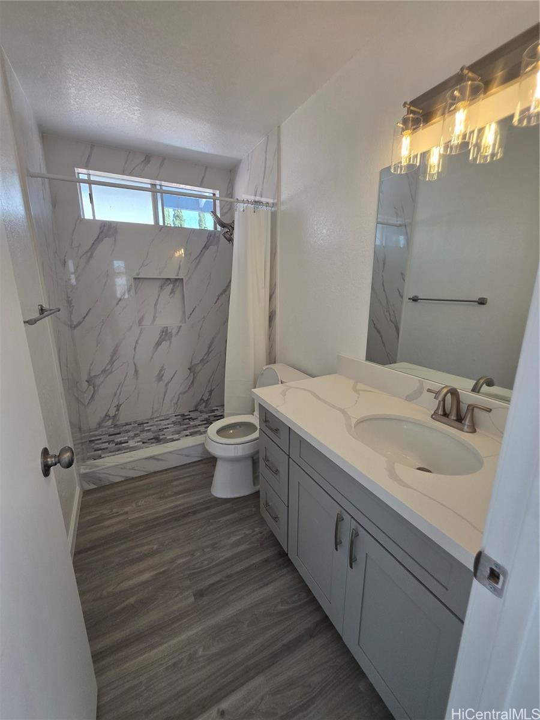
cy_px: 360
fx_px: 270
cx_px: 270
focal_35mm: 13
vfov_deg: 106.2
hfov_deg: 89.9
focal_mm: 2.2
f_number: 1.9
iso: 100
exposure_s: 1/120
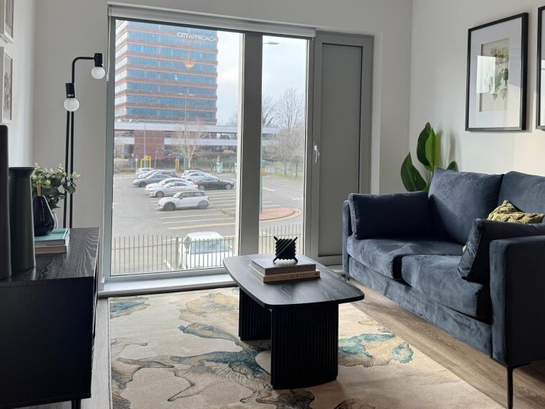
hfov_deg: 56.7
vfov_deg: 43.6
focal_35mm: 32
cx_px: 297
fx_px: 504
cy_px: 142
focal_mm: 6.76
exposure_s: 1/100
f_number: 1.78
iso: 50
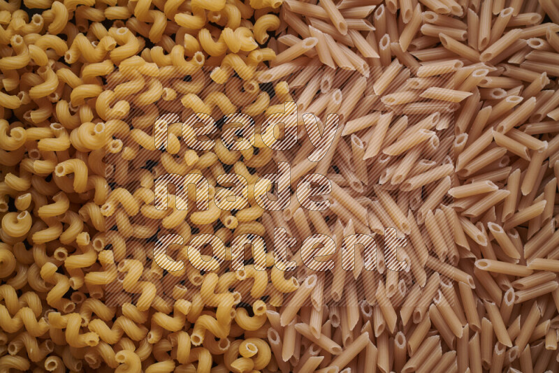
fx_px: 777
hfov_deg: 39.6
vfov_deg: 27.0
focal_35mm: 50
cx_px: 280
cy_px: 186
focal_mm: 50
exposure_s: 1/100
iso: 160
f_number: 8
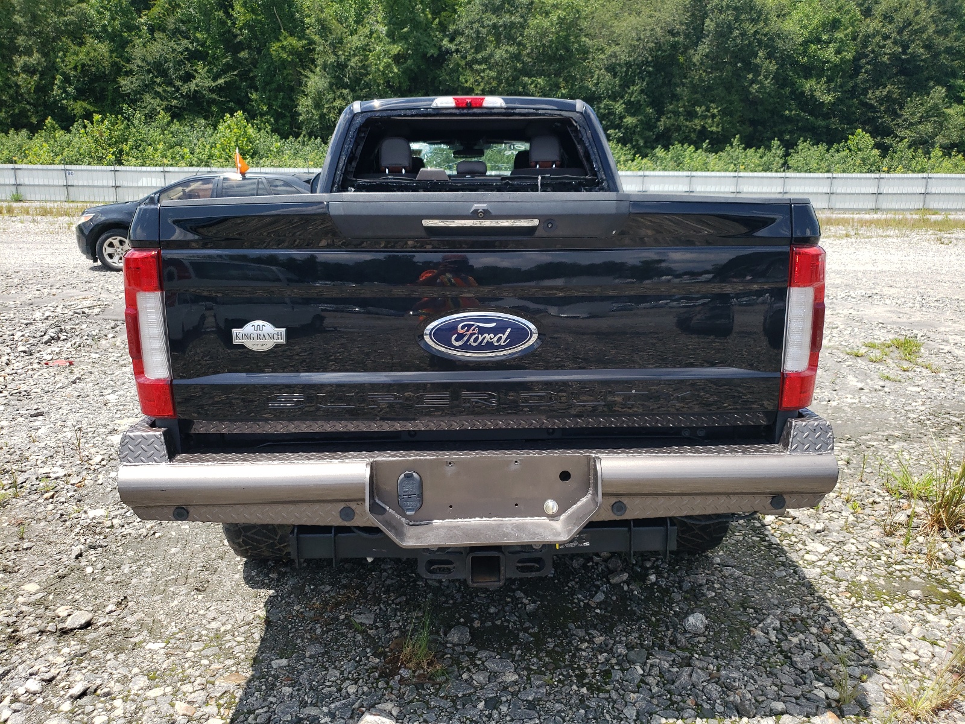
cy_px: 362
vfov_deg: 53.1
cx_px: 482
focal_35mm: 26
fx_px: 725
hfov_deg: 67.3
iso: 50
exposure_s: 1/1667
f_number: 1.5
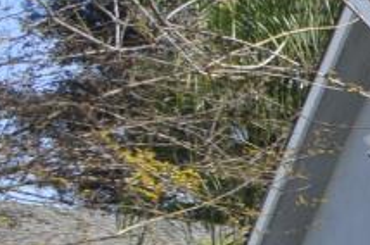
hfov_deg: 9.7
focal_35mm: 105
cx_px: 1286
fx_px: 1078
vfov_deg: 12.3
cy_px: 374
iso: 100
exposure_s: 1/160
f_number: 6.3
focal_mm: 10
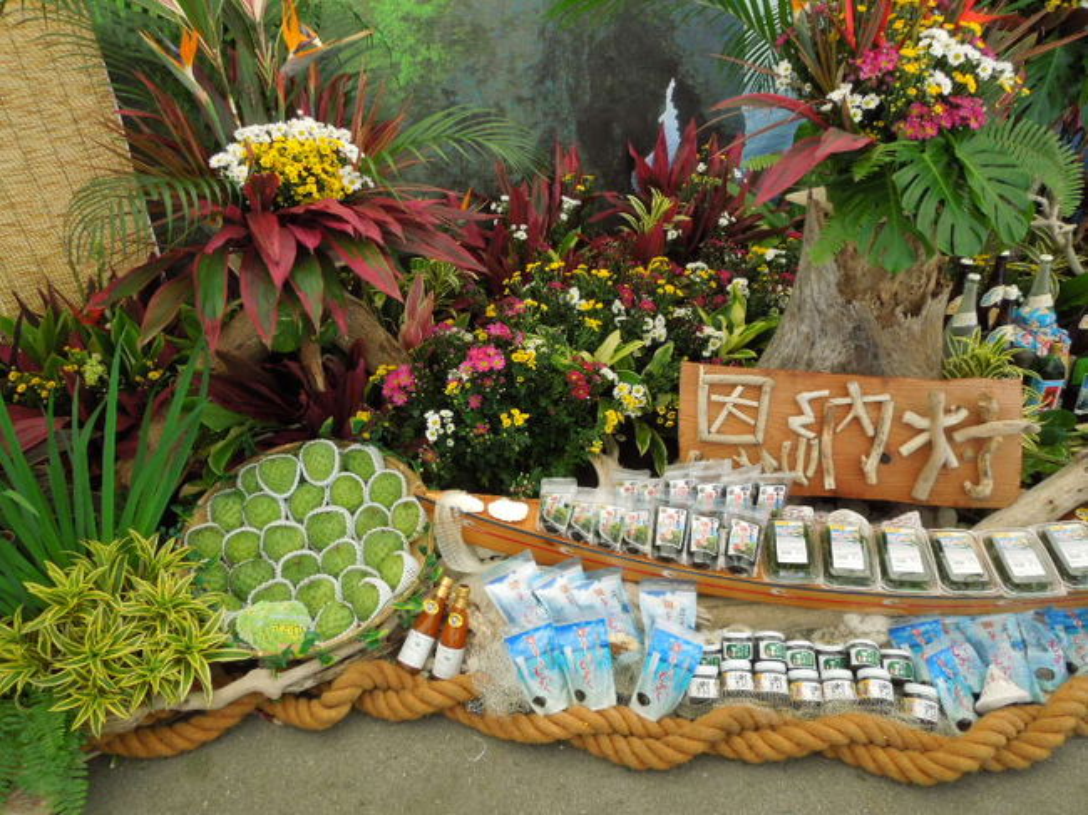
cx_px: 544
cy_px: 408
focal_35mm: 25
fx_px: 785
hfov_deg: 69.4
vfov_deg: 54.8
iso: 160
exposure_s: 1/30
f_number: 3.3
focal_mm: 4.5
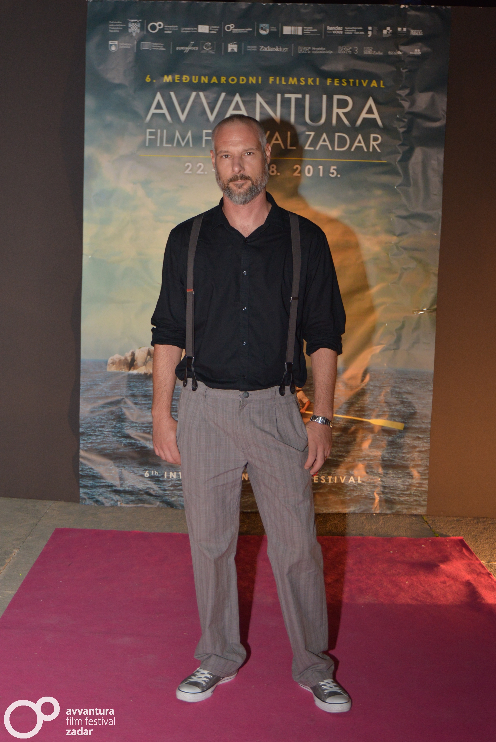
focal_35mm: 51
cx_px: 252
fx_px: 1053
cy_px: 366
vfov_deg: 38.9
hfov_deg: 26.5
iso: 2000
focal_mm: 50
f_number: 6.3
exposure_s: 1/125
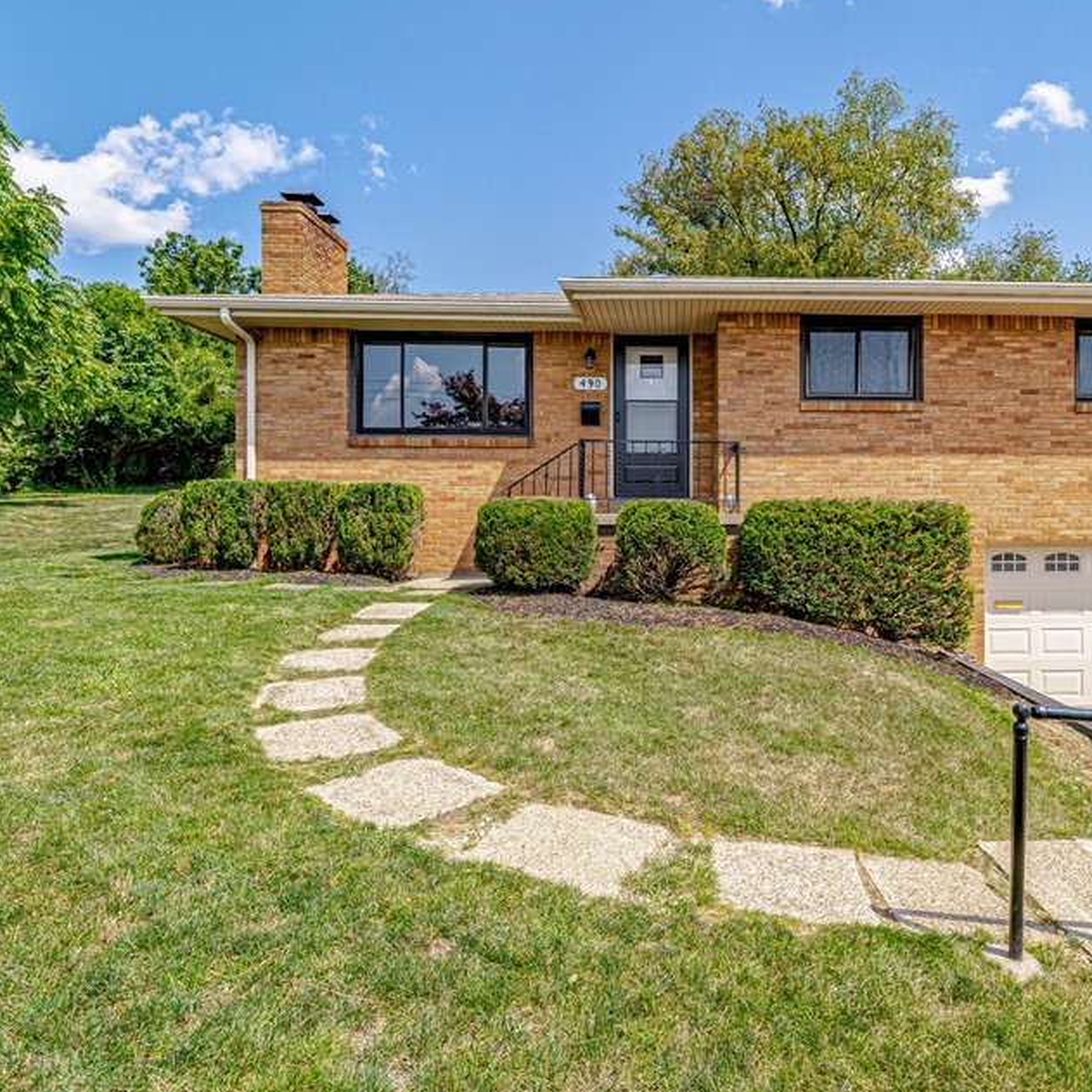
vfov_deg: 77.6
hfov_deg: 75.6
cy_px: 525
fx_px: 678
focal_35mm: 19
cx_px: 716
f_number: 11
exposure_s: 1/400
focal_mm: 13
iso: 50
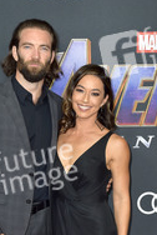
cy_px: 236
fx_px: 554
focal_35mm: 85
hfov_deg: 16.1
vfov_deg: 22.9
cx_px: 50
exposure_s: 1/250
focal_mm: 40
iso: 250
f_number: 5
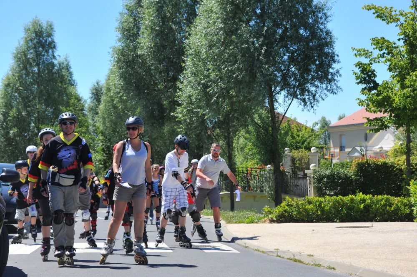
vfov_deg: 13.9
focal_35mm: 98
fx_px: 1134
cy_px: 138
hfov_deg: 20.8
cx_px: 208
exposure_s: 1/400
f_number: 10
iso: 400
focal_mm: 98
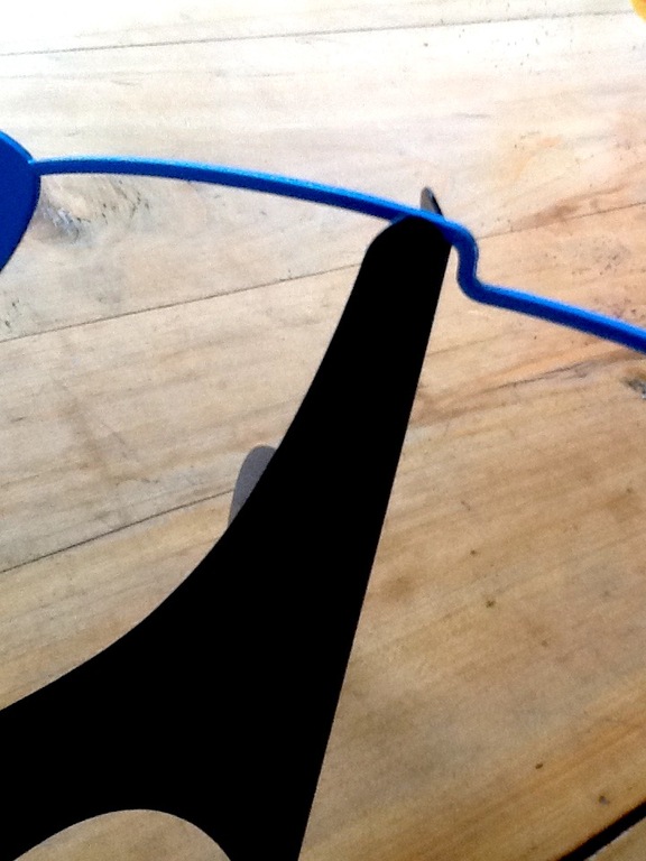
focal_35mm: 44
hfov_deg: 32.9
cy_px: 430
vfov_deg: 42.9
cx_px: 323
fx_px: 1095
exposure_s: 1/30
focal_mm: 2.03
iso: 125
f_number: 2.4
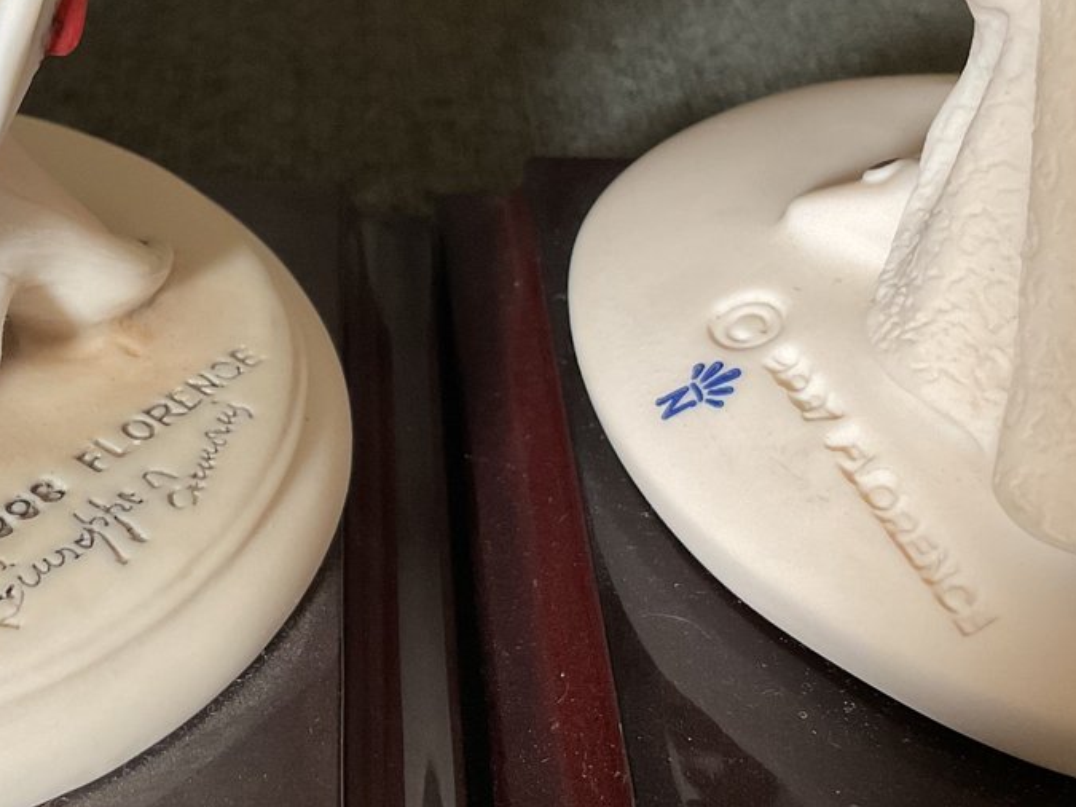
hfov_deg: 29.7
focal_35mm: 65
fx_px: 2020
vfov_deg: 22.6
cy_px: 361
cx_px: 377
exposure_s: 1/60
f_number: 1.8
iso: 100
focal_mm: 3
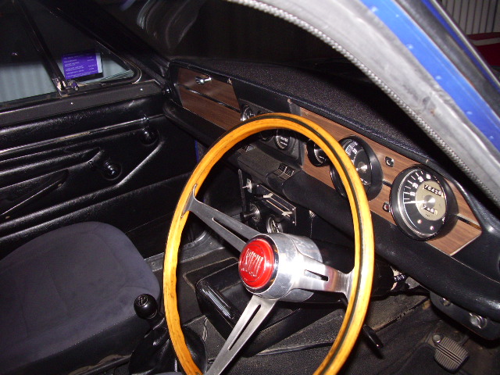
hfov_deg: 52.6
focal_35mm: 35
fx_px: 506
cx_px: 250
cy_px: 188
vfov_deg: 40.7
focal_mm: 5.8
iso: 160
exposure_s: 1/40
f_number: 2.6
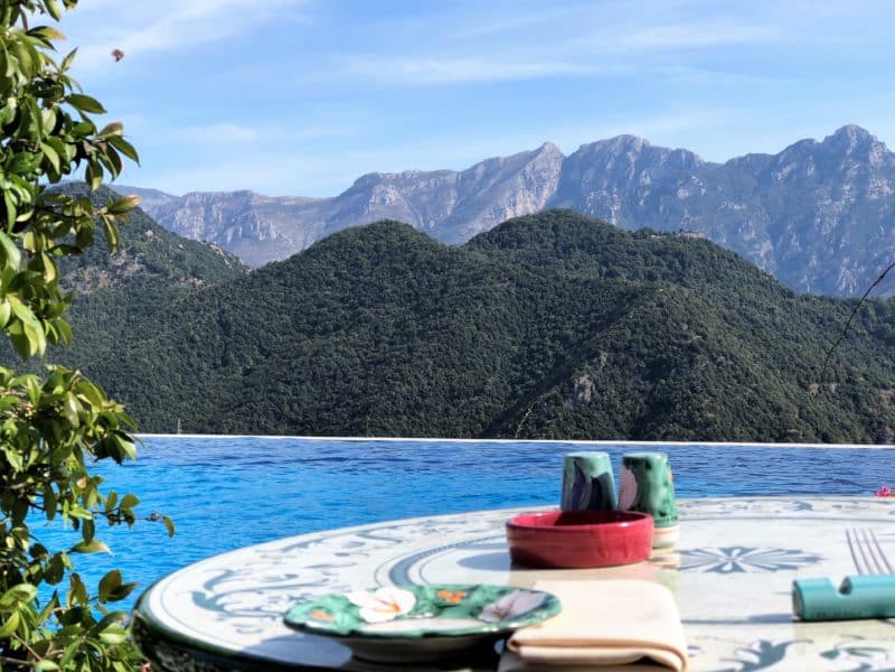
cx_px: 448
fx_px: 1474
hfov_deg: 33.8
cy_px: 336
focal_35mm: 57
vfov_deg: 25.7
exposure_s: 1/649
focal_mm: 6.6
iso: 20
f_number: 2.8
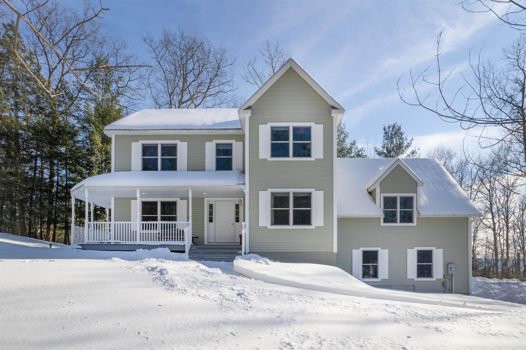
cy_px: 175
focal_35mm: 22
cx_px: 263
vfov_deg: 57.2
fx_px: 321
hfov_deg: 78.6
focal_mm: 8.38
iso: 130
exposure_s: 1/320
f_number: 2.8
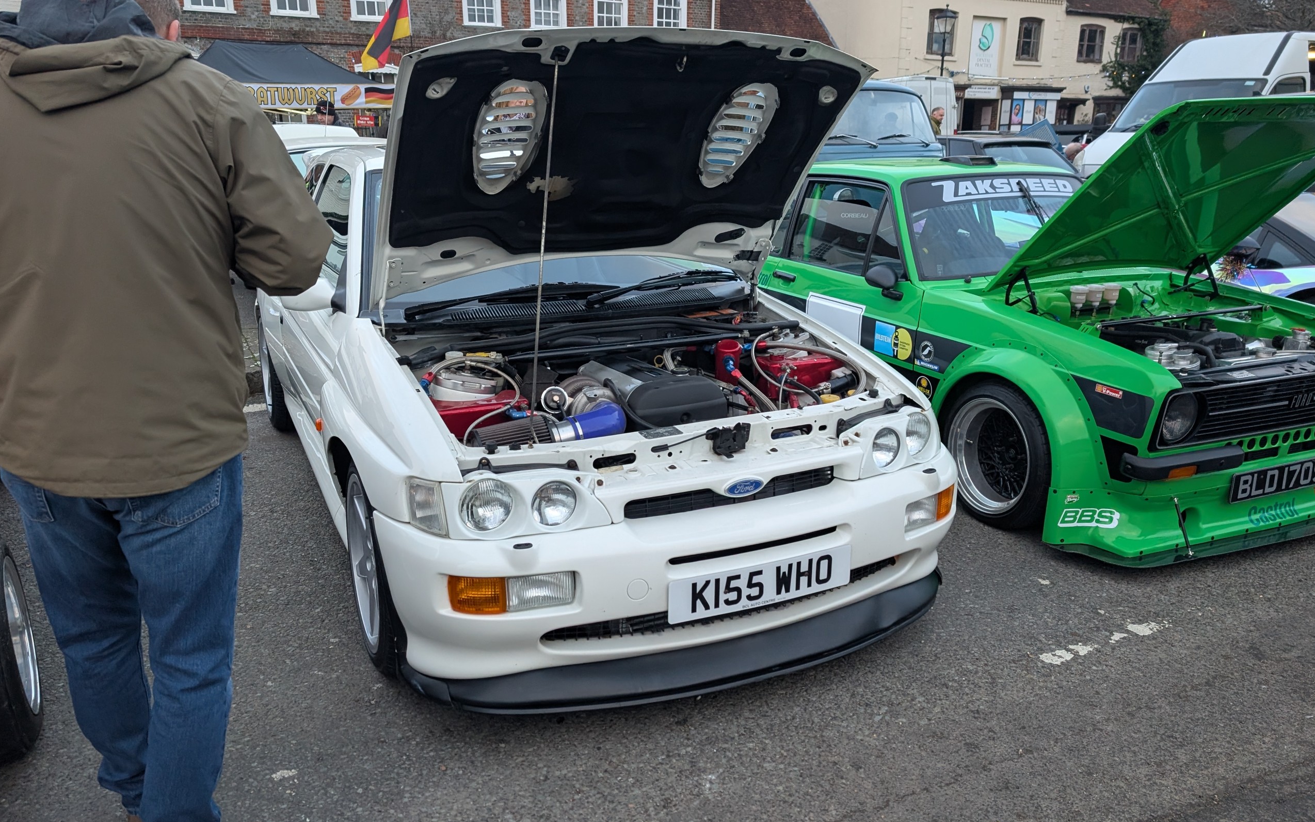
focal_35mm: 26
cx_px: 659
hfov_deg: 70.4
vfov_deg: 47.6
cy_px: 431
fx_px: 932
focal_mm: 6.9
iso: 324
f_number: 1.68
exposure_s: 1/586
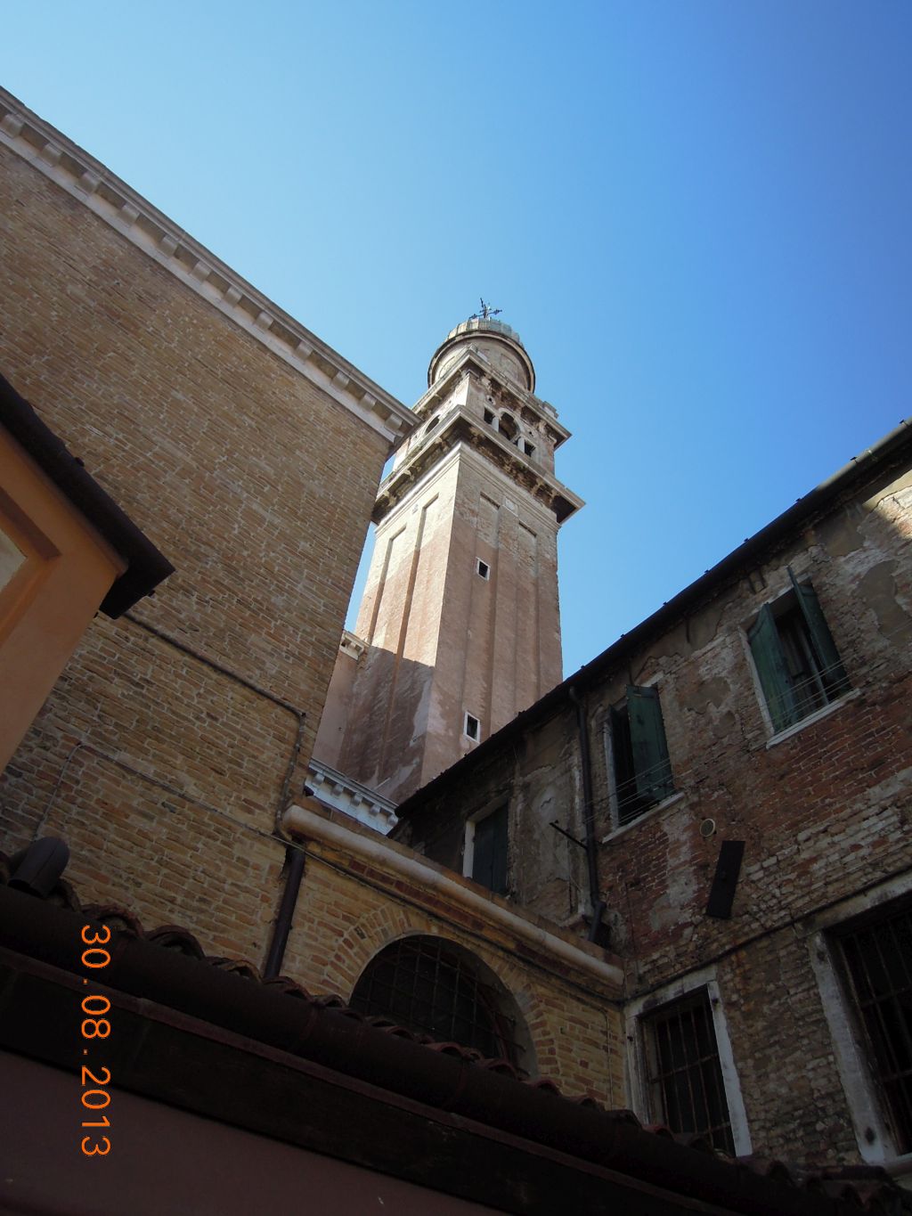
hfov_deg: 56.8
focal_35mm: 24
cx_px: 456
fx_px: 843
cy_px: 608
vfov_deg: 71.6
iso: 160
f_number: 2.8
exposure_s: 1/1600
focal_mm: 4.3
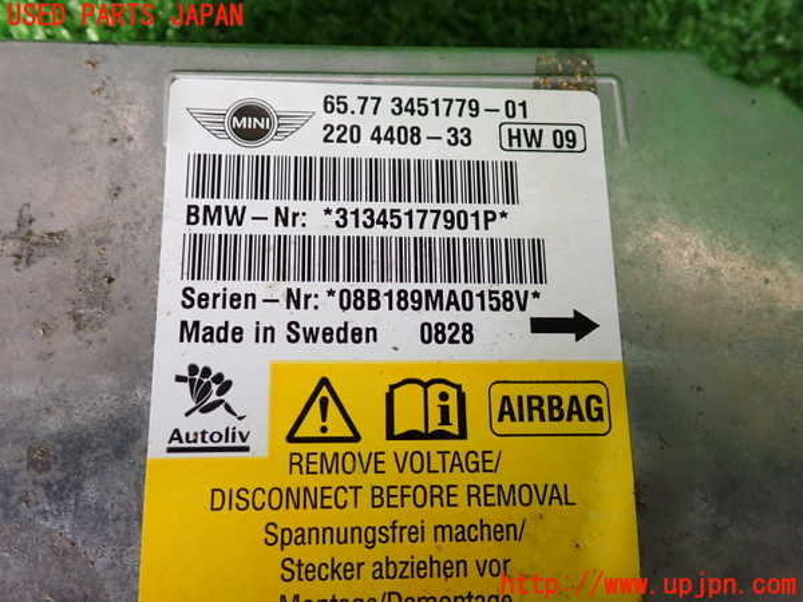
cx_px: 402
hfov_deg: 56.8
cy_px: 301
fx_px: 742
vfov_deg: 44.2
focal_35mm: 32
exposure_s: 1/125
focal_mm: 5.79
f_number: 2.4
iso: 200
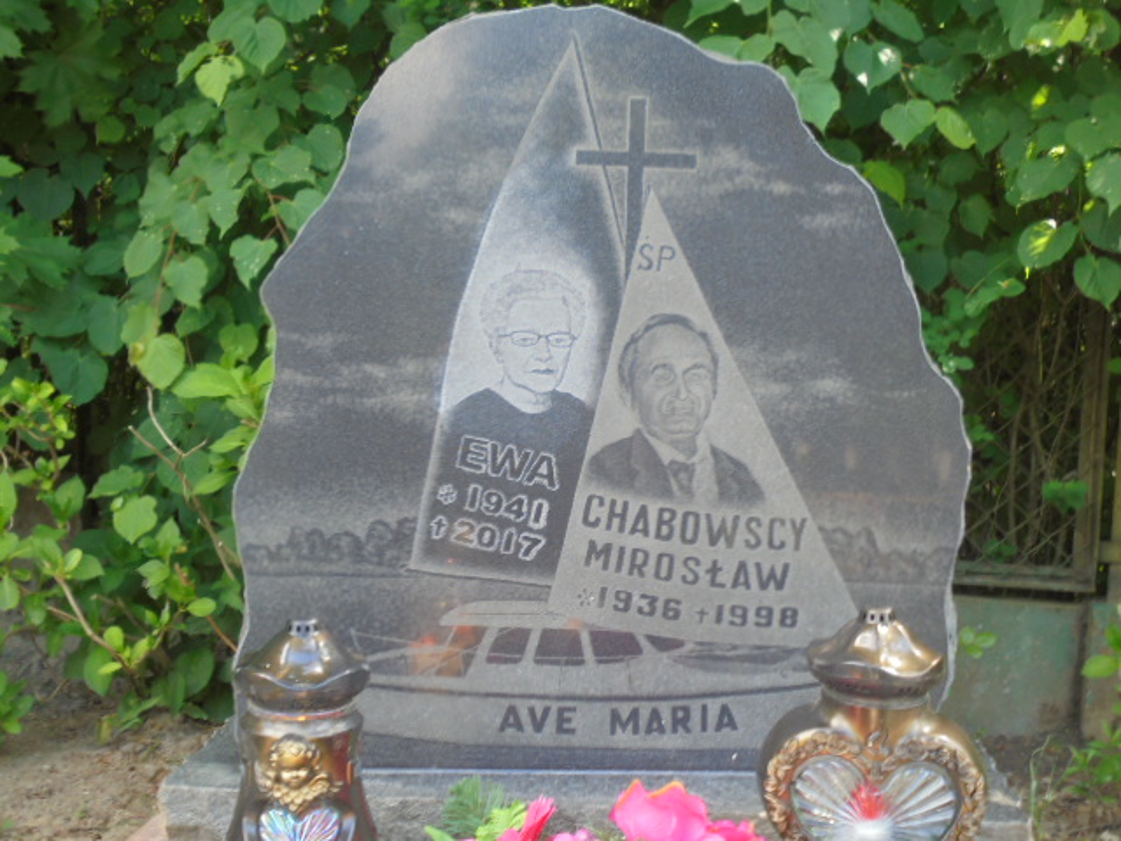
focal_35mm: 43
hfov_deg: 43.9
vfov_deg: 33.6
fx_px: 1393
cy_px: 420
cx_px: 560
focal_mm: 7.8
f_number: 4.5
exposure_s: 1/30
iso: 100
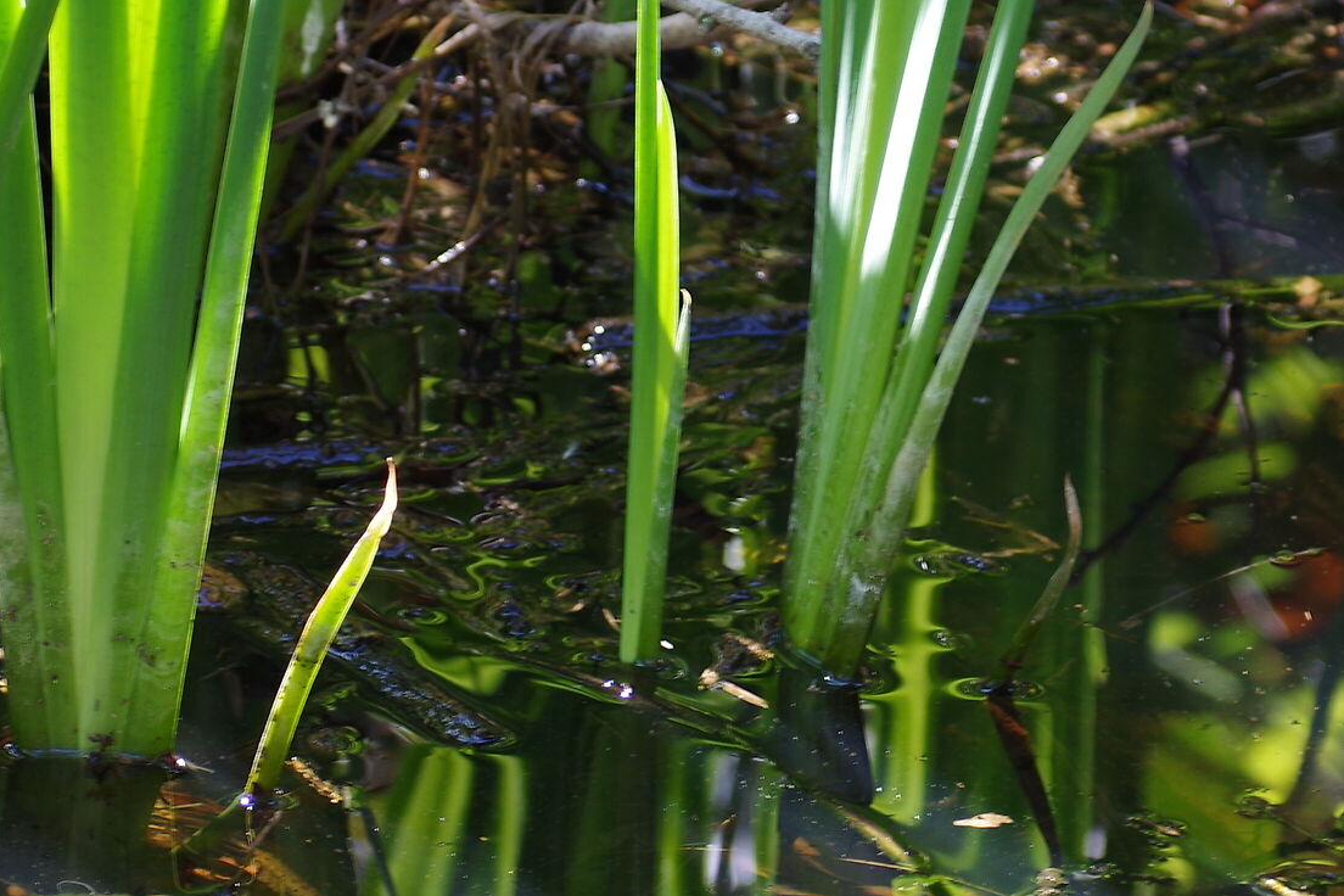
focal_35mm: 698
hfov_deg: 3.0
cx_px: 913
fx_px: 26057
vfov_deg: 2.0
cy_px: 739
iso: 100
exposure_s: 1/15
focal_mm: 210
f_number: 6.7
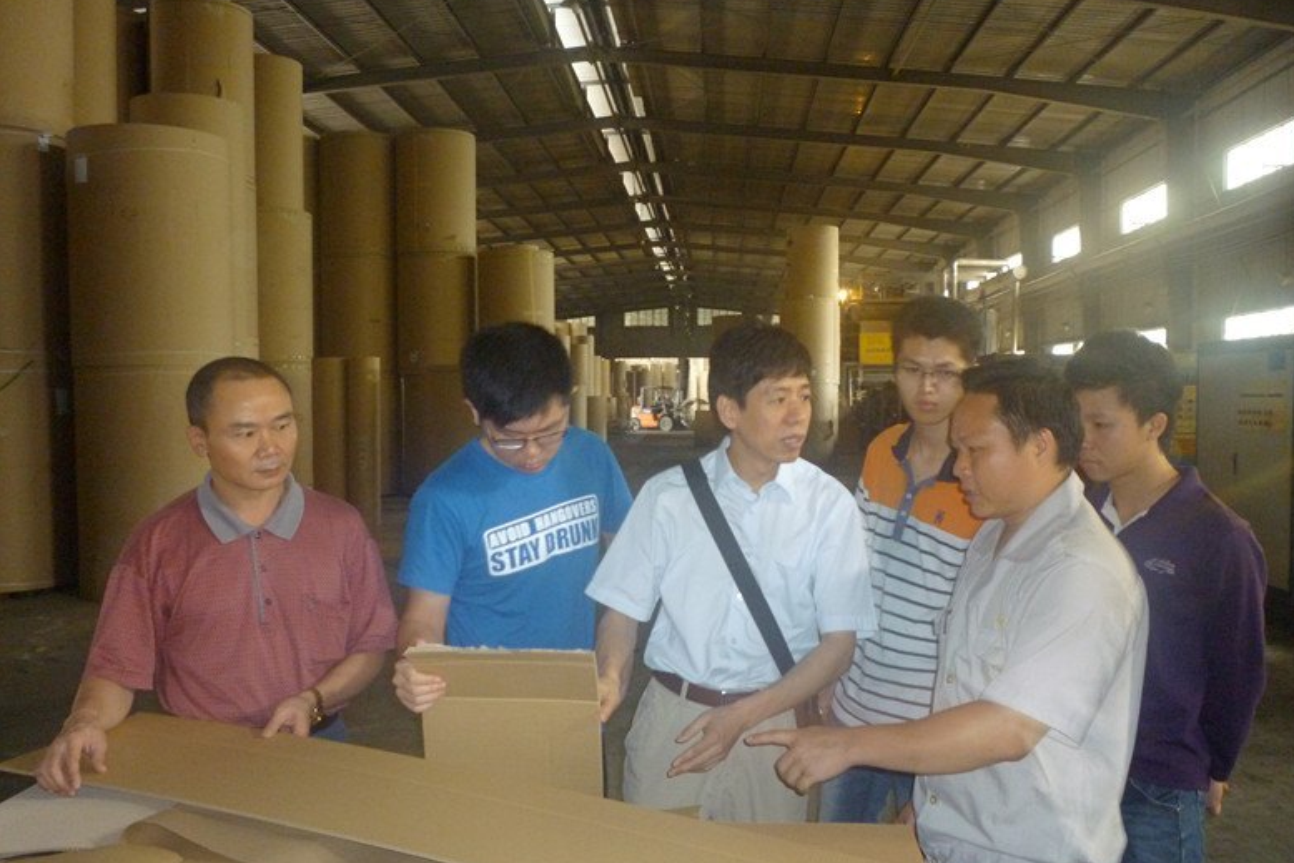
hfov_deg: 60.3
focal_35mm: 31
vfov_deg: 42.3
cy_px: 447
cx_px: 664
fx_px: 1114
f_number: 3.3
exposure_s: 1/8
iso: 400
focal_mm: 5.2
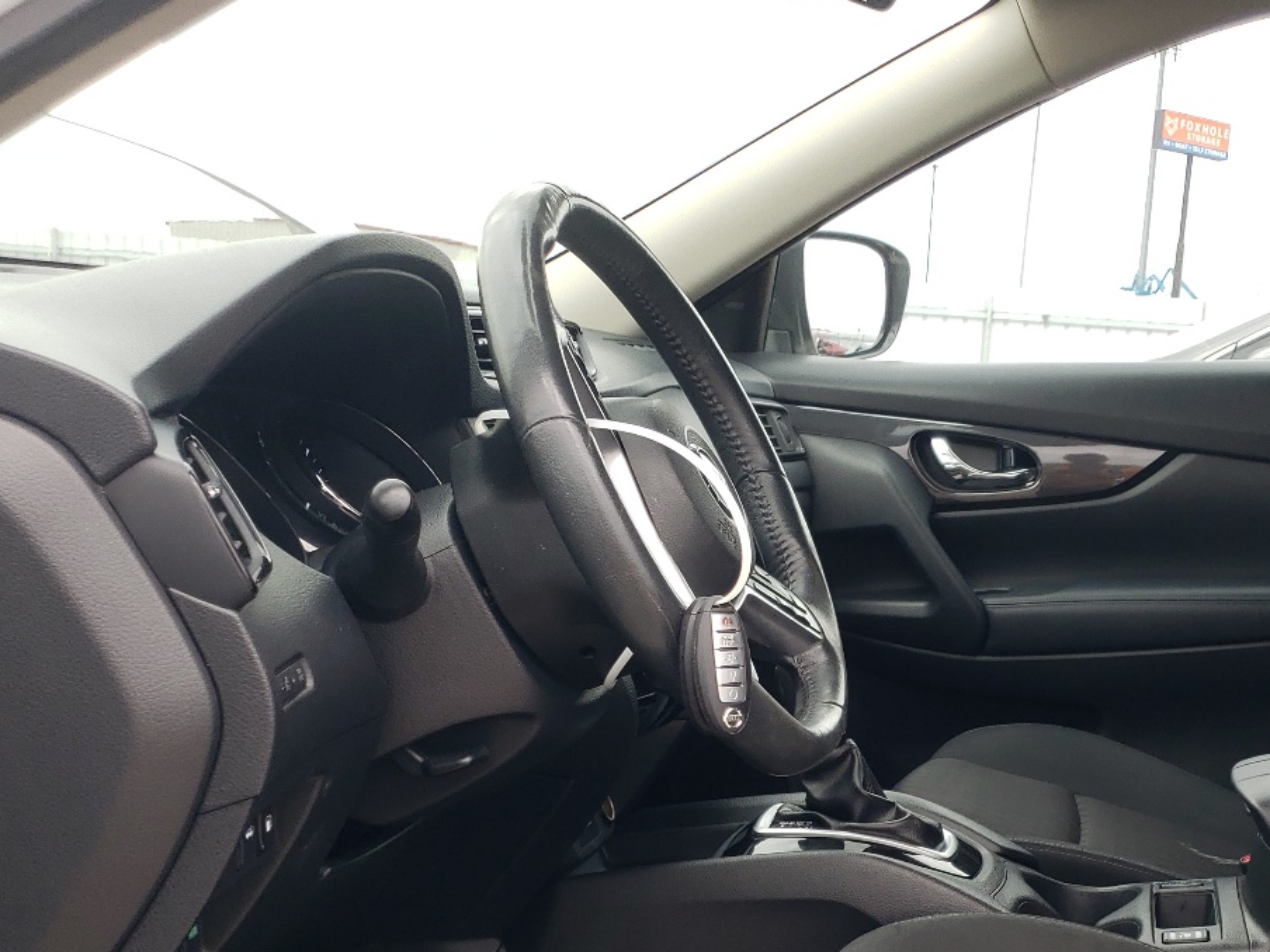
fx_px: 1688
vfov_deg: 30.5
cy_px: 806
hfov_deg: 40.3
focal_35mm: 46
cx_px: 926
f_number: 1.5
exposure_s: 1/213
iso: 50
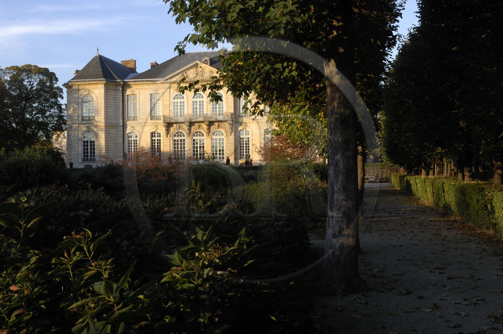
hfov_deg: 42.4
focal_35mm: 46
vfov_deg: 28.9
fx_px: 649
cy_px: 167
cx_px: 252
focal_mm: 31
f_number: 8
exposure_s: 1/50
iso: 100
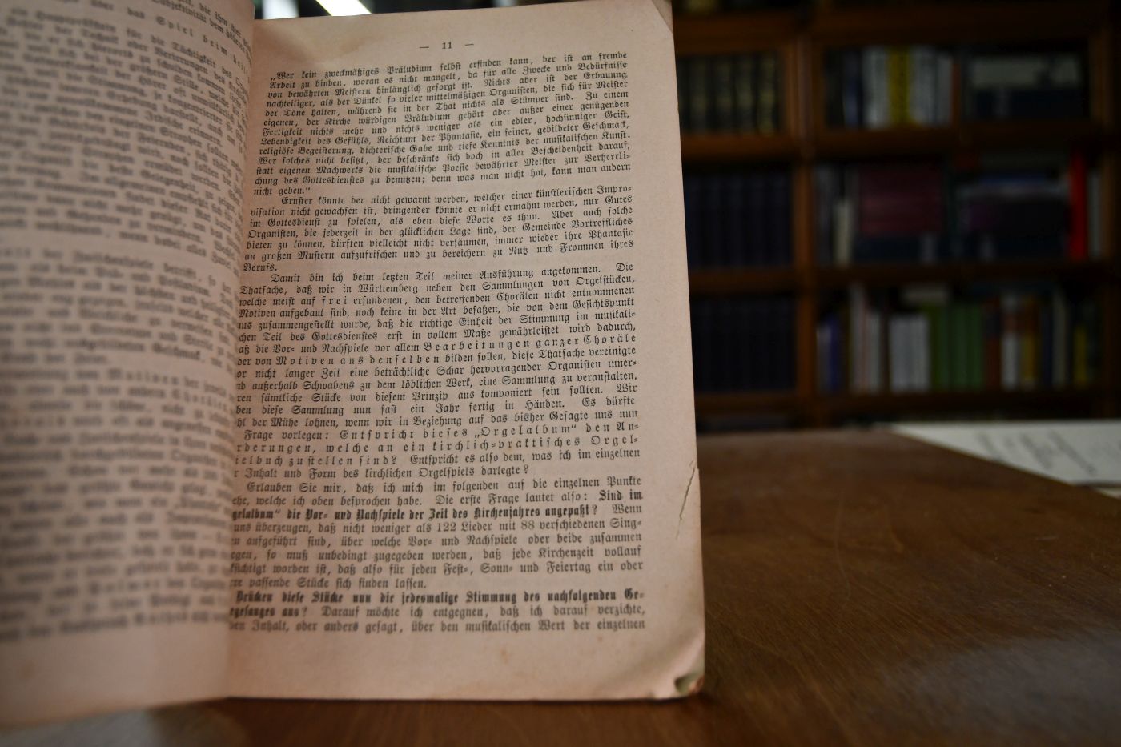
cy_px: 374
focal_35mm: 33
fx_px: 1027
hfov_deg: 57.2
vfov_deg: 40.0
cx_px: 560
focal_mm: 22
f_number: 3.5
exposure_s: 1/250
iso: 800
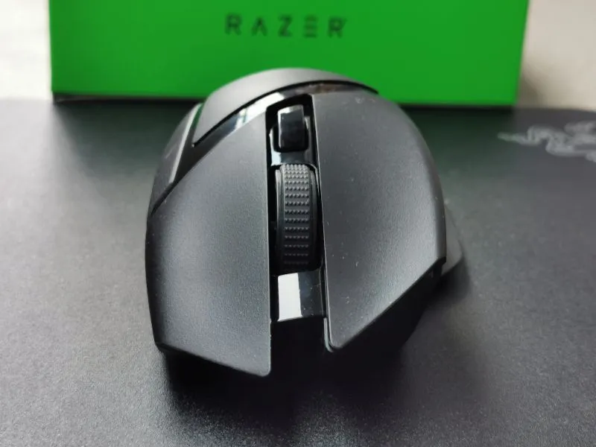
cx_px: 298
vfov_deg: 24.8
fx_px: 1016
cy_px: 224
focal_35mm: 59
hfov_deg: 32.7
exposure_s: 1/50
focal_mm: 5.56
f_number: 1.6
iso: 100
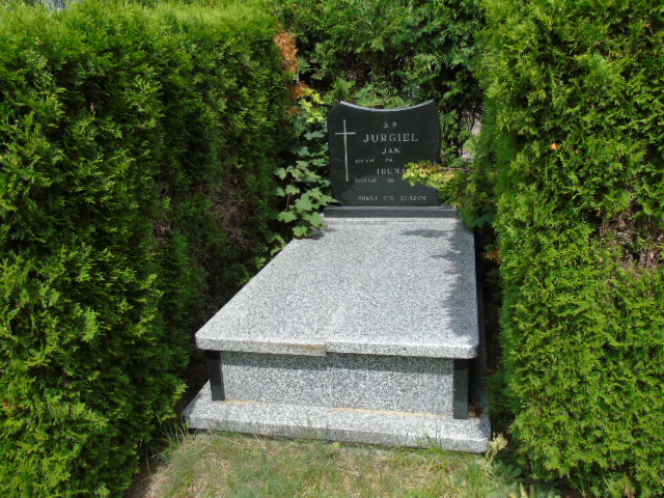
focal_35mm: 29
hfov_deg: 61.7
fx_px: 556
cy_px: 249
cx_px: 332
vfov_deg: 48.2
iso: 80
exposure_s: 1/500
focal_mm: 5.2
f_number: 3.6
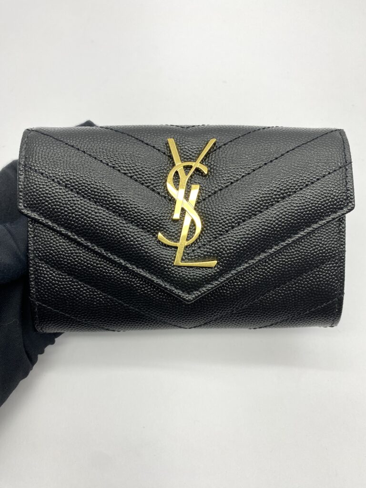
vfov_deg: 67.3
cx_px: 183
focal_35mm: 26
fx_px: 367
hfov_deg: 53.1
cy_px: 244
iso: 32
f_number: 1.8
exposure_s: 1/114
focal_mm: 4.25
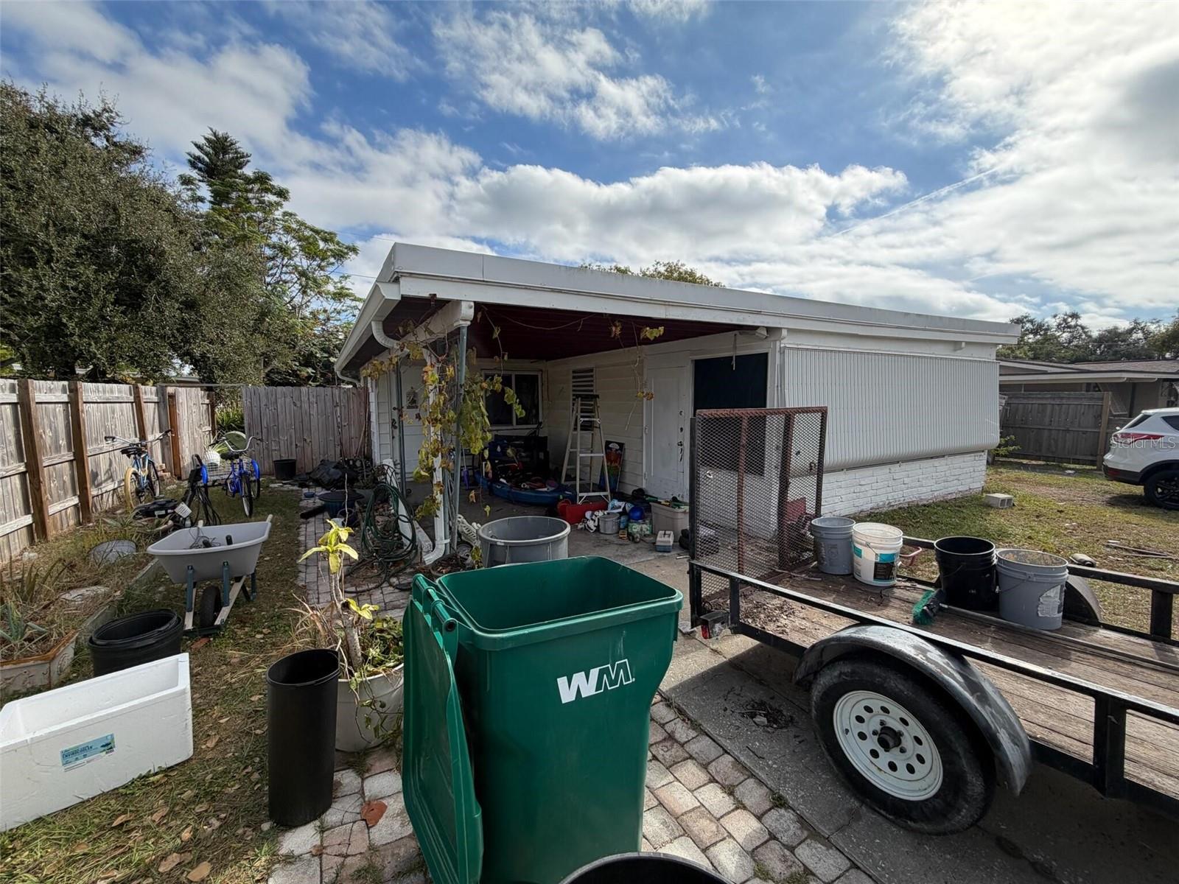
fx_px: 477
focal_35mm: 14
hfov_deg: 102.1
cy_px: 442
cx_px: 590
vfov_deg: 85.7
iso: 20
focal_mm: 2.22
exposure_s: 1/841
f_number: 2.2
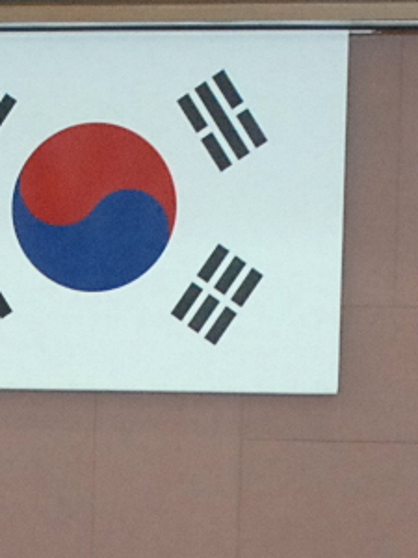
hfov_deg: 6.0
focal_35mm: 247
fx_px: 3977
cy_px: 880
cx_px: -72
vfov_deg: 7.8
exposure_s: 1/60
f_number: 6.7
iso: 800
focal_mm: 24
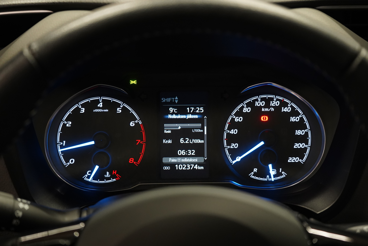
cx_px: 184
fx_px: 593
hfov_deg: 34.5
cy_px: 123
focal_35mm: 58
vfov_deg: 23.4
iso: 4000
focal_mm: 58
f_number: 5
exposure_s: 1/25
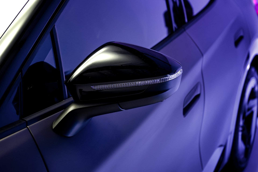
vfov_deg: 19.5
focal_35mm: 70
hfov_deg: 28.8
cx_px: 129
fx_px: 502
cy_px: 86
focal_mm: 70
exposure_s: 1/80
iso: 1600
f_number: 5
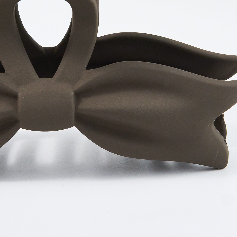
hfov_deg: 10.8
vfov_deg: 10.8
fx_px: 1247
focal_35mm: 161
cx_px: 53
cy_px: 60
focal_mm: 42
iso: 200
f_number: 7.1
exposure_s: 1/100
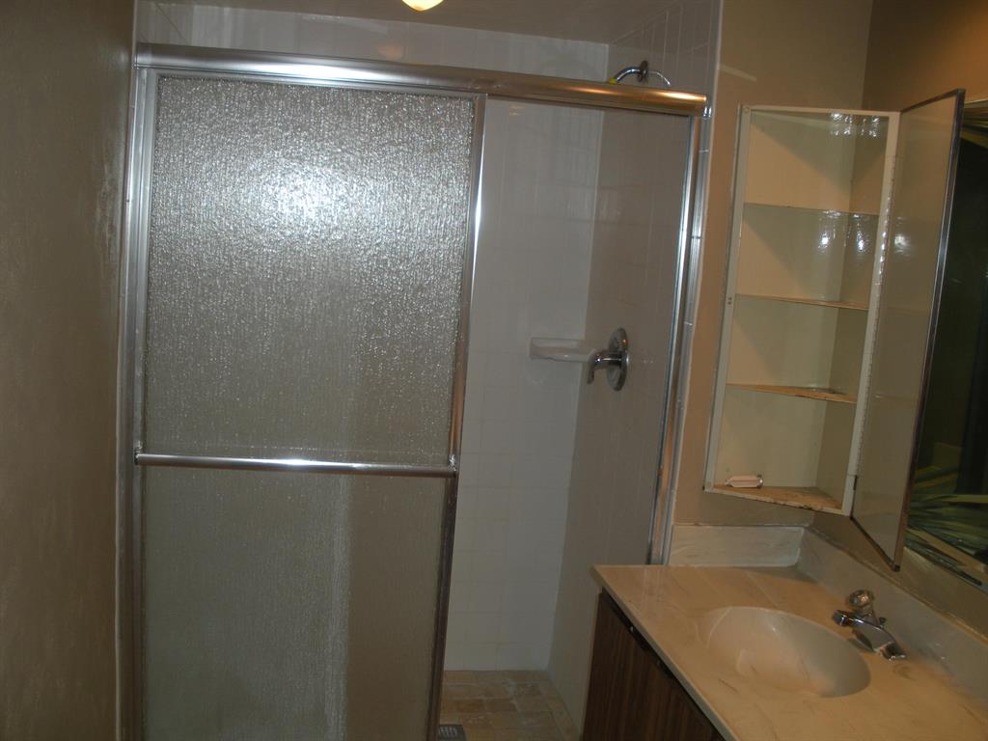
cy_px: 370
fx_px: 1028
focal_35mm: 36
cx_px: 494
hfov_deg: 51.4
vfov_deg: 39.7
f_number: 3.5
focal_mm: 6.3
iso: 66
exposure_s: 1/30
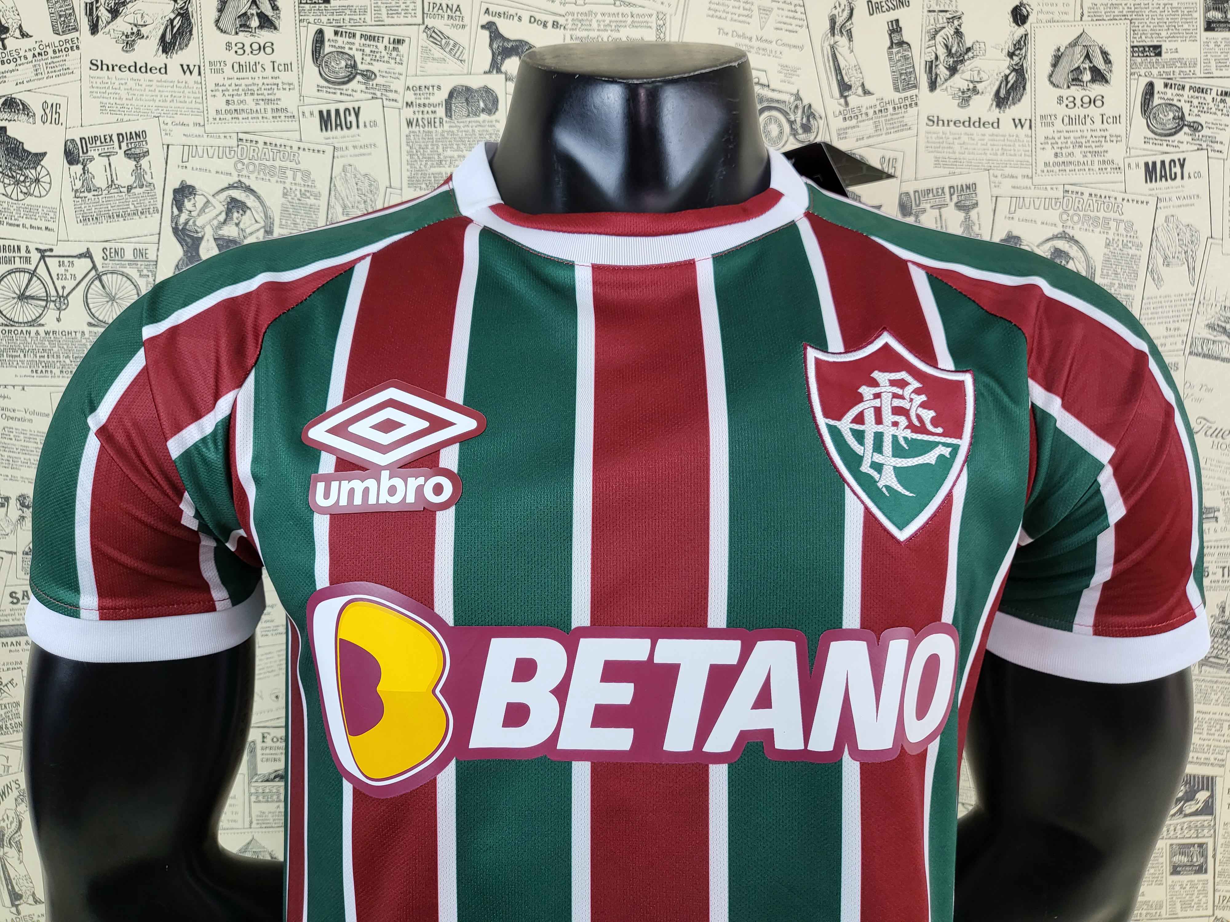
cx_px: 615
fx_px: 924
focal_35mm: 26
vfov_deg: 53.1
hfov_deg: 67.3
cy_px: 461
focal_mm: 4.25
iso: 100
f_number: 1.8
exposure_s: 1/100
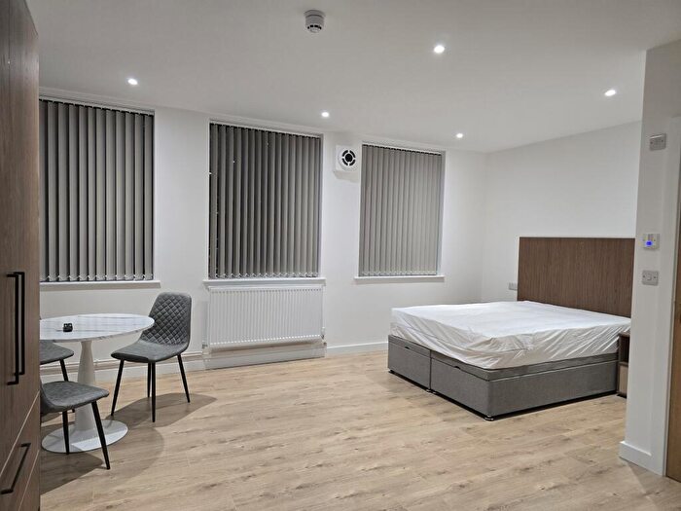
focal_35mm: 23
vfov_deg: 58.9
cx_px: 340
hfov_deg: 73.9
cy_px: 256
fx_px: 452
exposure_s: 1/100
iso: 250
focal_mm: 6.3
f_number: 1.7
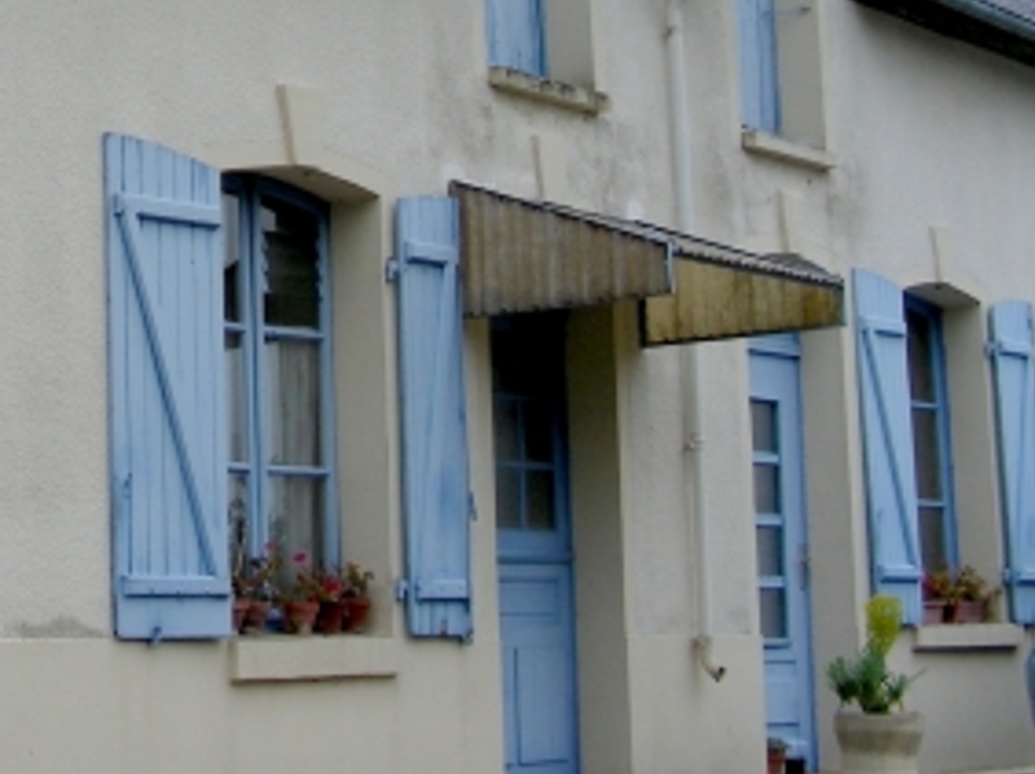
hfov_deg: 20.6
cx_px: -15
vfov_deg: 15.6
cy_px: -66
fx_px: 2748
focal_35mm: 92
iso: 50
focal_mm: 6.3
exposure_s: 1/354
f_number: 4
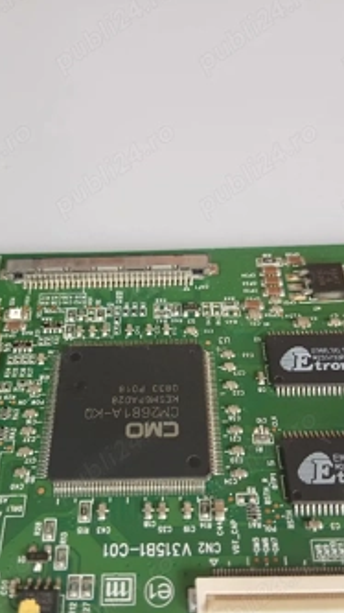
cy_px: 335
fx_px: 552
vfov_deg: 57.9
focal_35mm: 34
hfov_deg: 34.6
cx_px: 151
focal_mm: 3.98
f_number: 1.8
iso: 200
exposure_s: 1/33.3
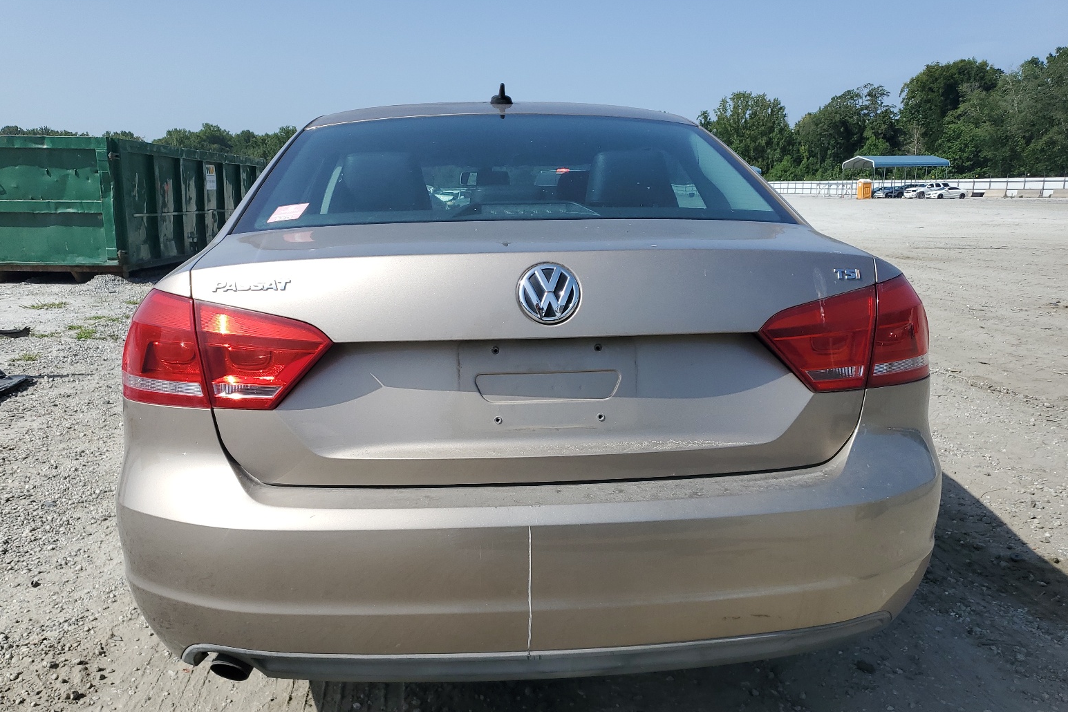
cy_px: 391
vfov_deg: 46.3
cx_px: 530
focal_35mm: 28
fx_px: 831
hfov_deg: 65.5
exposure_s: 1/3333
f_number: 1.5
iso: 50
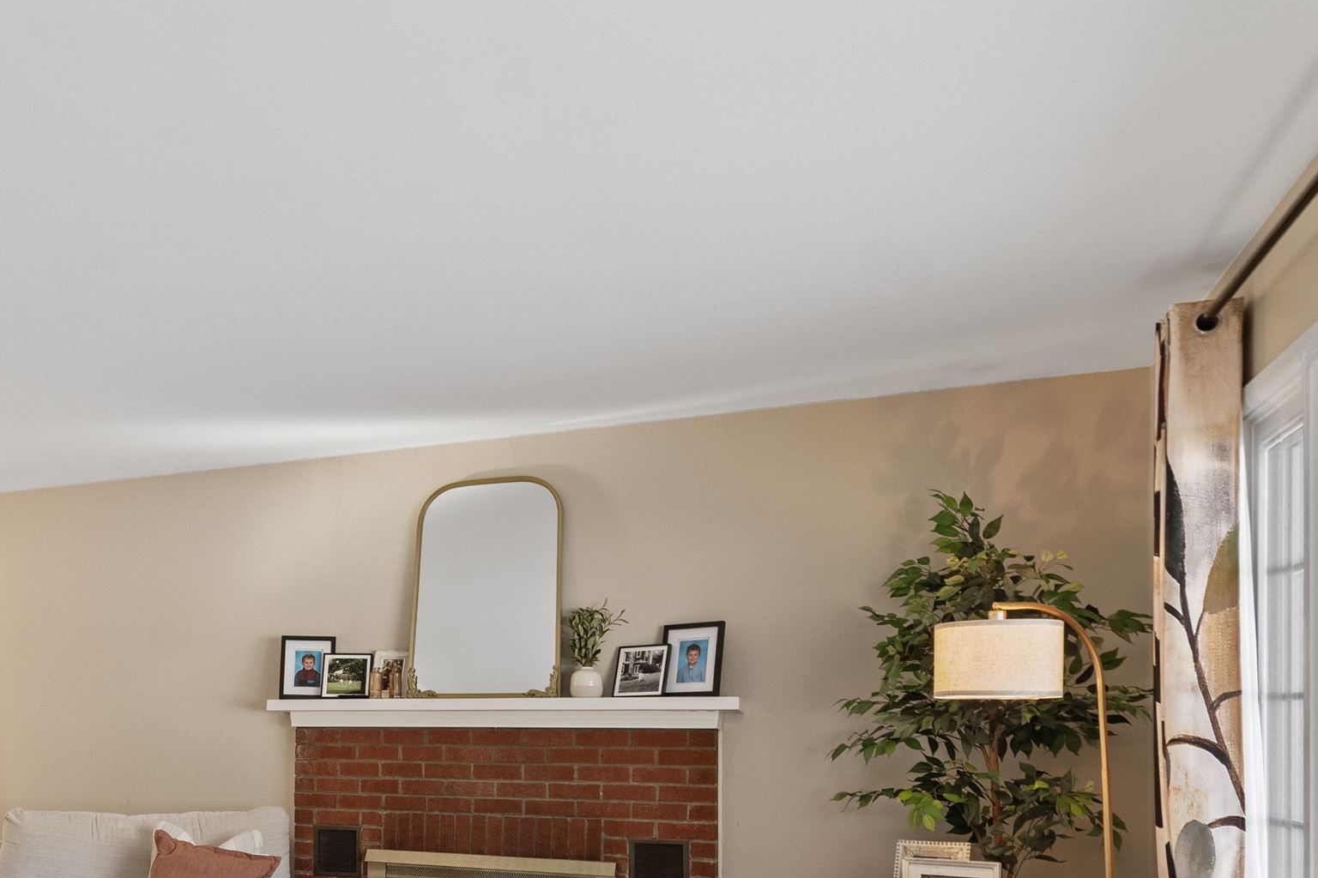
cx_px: 281
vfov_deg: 41.4
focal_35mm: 30
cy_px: 723
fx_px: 1098
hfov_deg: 57.7
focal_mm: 10
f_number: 7.1
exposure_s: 1/8
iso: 800
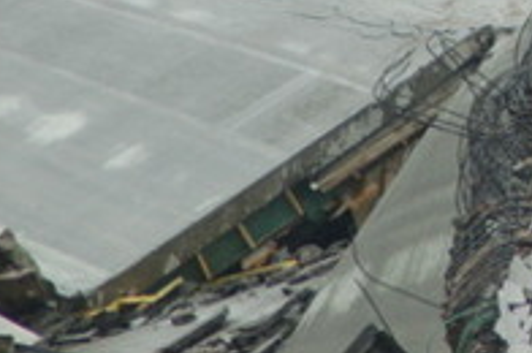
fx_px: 17365
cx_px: 825
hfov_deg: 1.8
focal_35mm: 1177
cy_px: -109
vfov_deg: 1.2
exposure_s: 1/500
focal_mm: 240
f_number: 5.3
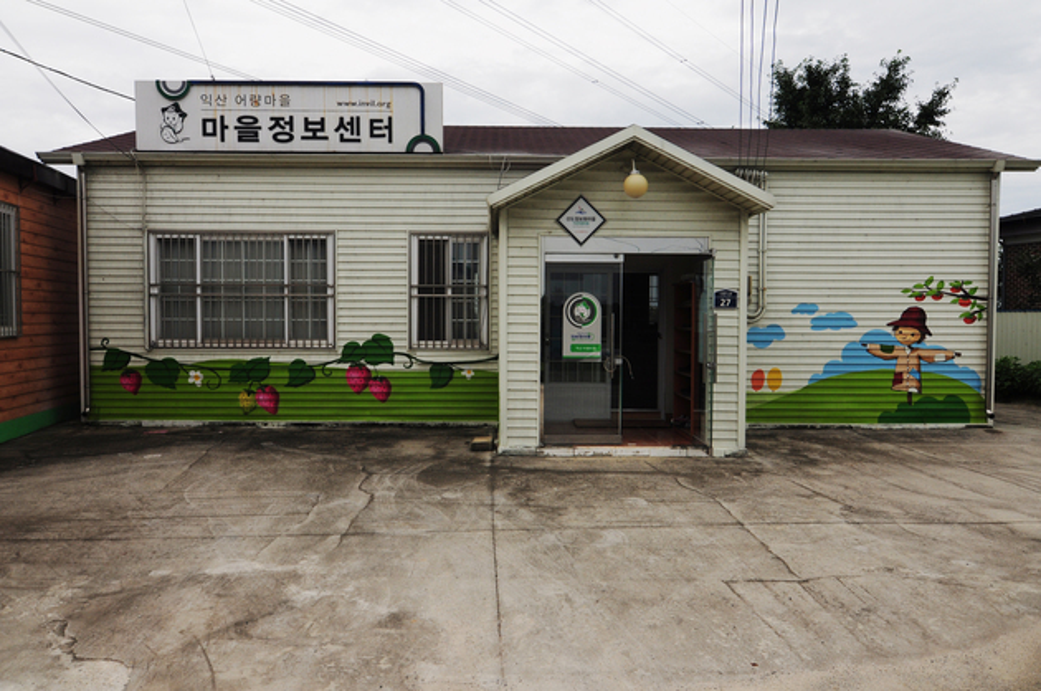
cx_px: 520
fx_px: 780
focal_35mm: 27
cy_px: 346
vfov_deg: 47.8
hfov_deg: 67.5
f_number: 8
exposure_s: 1/500
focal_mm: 18
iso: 200
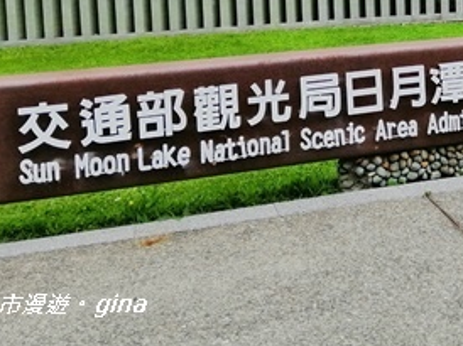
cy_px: -25
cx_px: 397
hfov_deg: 32.5
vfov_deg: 24.1
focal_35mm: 57
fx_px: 762
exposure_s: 1/416
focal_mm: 3.81
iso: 50
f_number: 2.2
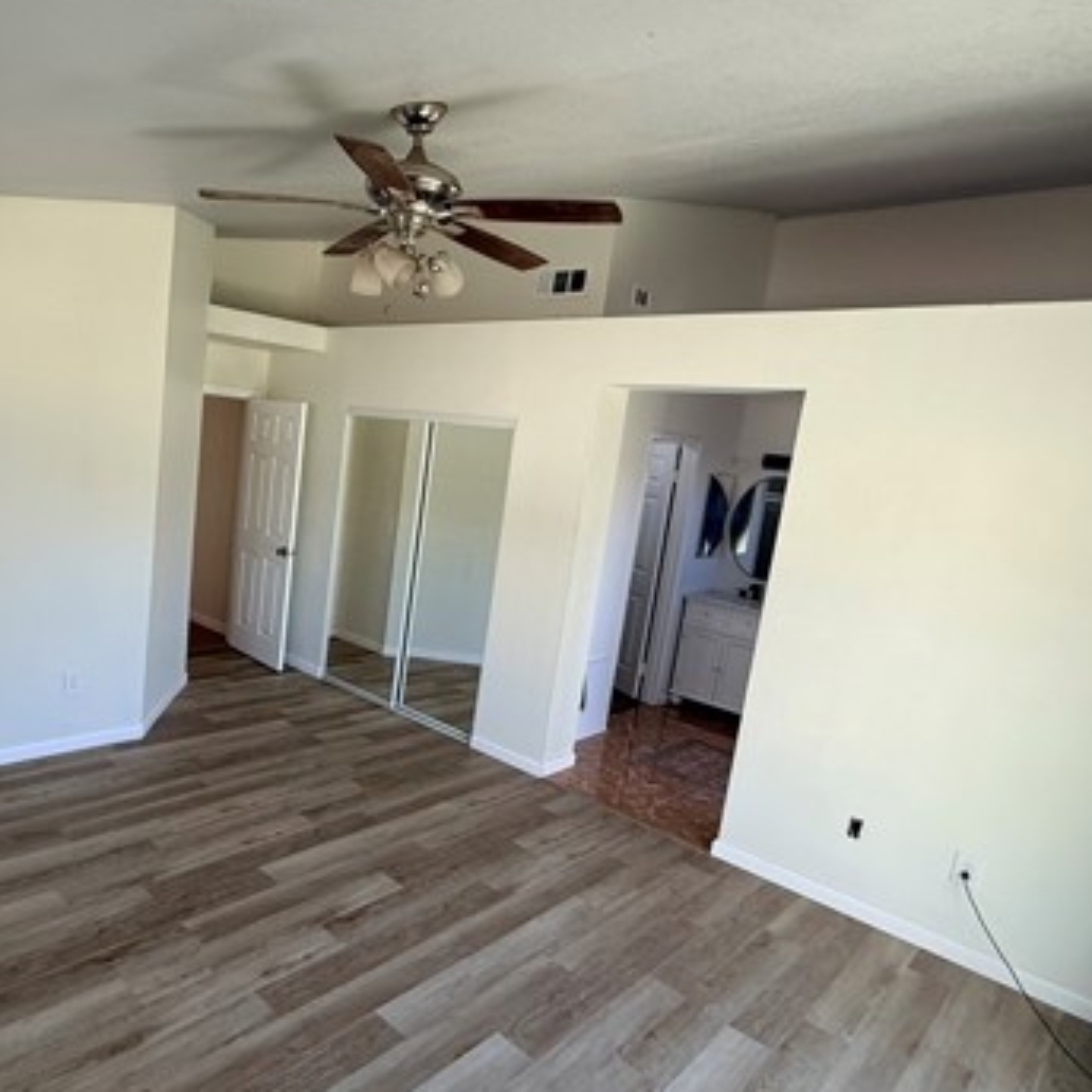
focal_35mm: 23
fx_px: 821
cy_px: 562
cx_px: 352
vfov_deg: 67.2
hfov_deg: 65.3
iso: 80
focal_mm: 2.22
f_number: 2.2
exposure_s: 1/99
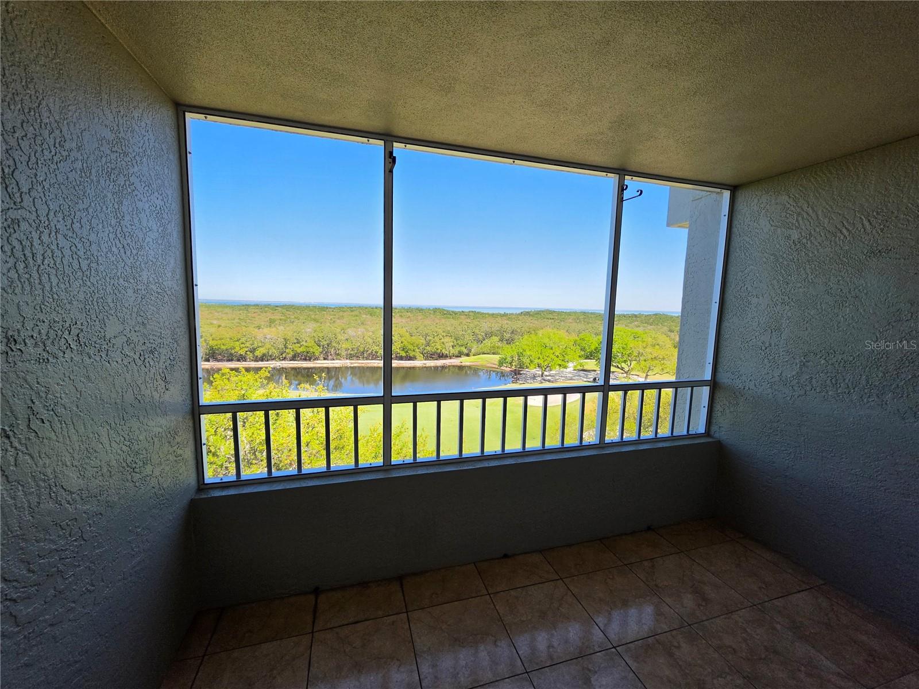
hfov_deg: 106.2
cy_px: 344
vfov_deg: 89.9
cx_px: 460
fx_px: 345
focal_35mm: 13
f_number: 1.9
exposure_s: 1/2000
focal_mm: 2.2
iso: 100
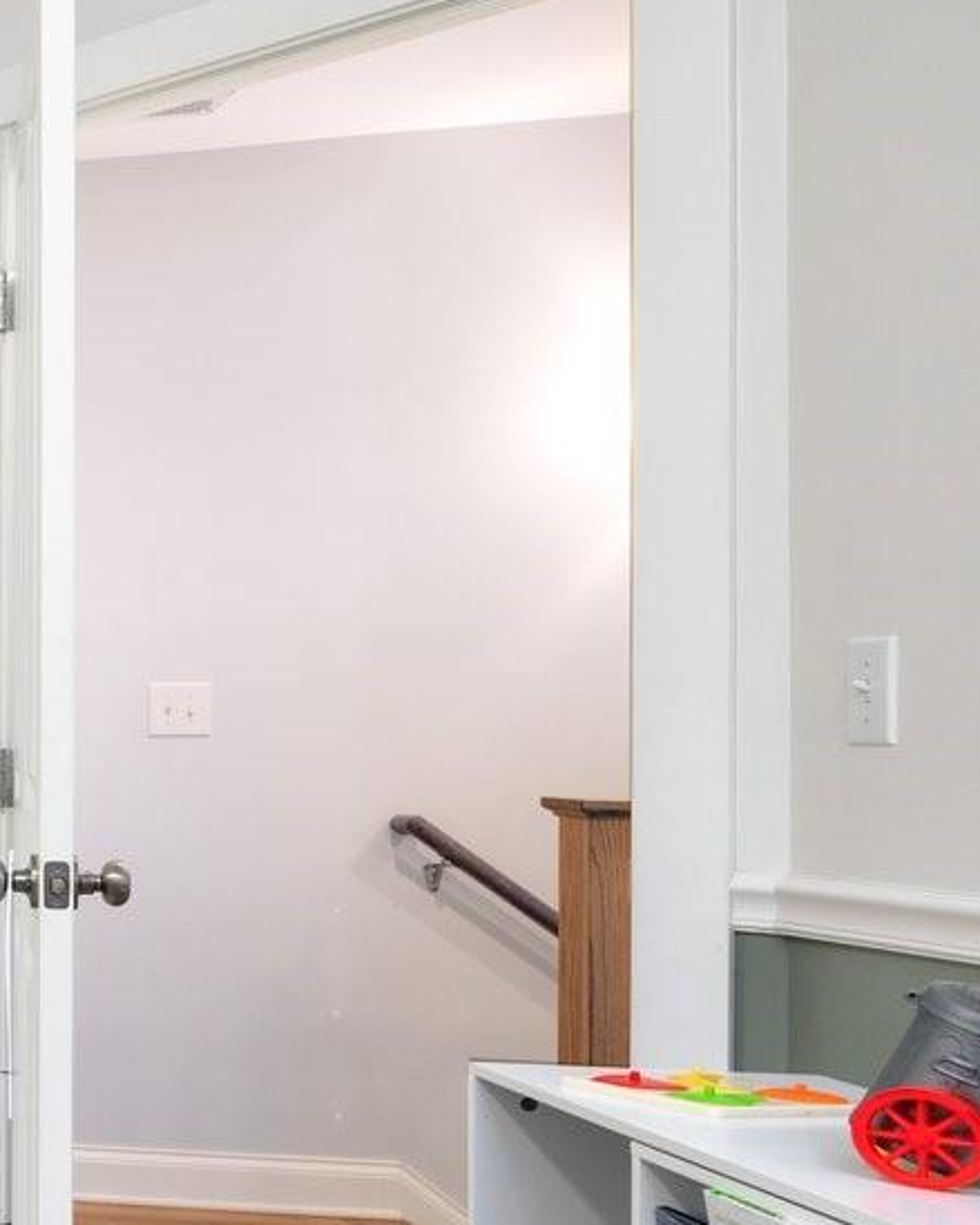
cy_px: 638
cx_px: -1040
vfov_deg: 38.0
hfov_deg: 18.3
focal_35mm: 49
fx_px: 1777
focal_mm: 14
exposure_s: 1/13
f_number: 8
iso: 200
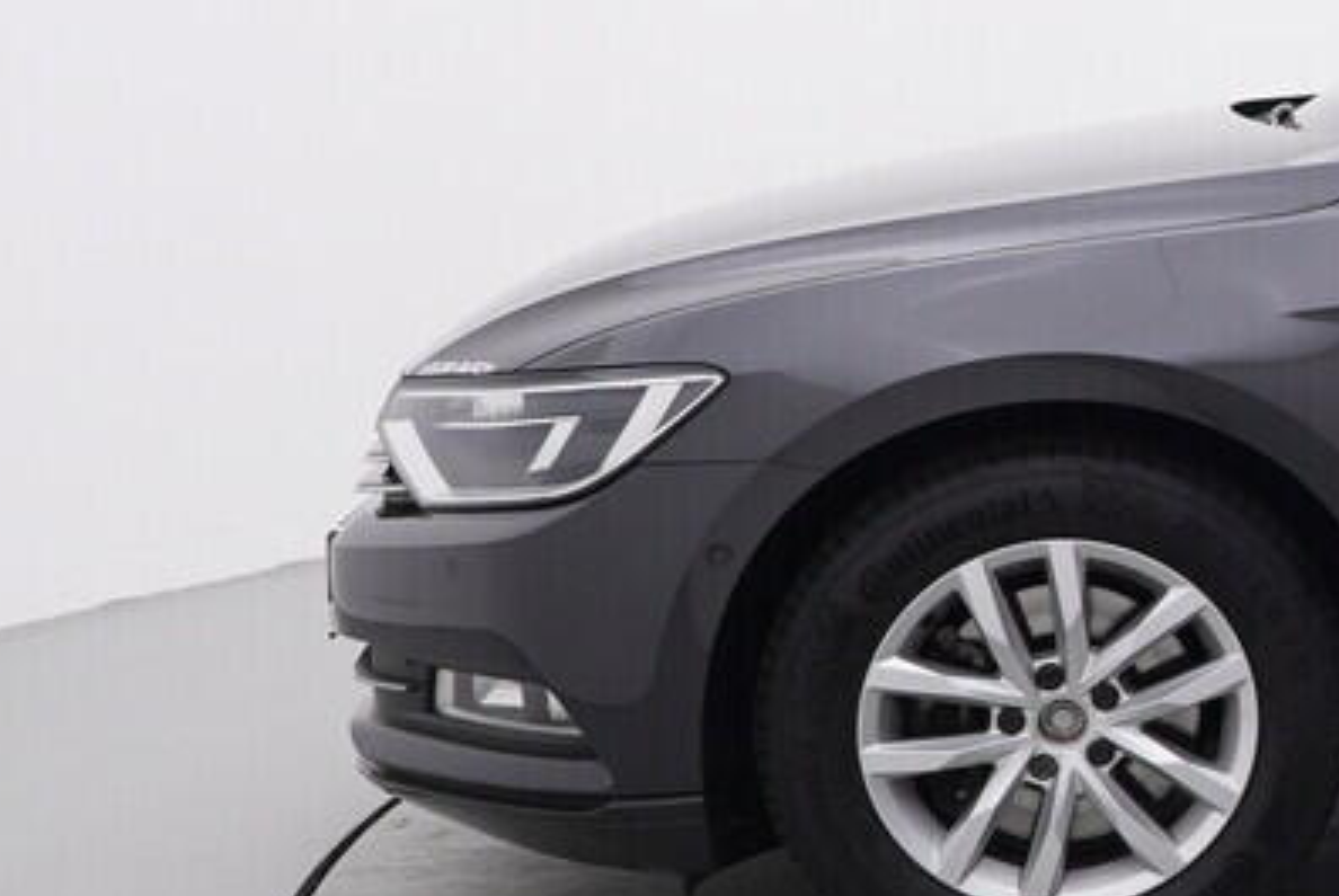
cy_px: 433
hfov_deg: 20.5
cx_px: 2110
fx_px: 3046
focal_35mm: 82
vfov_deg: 16.7
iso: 200
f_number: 5
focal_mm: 15
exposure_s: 1/80
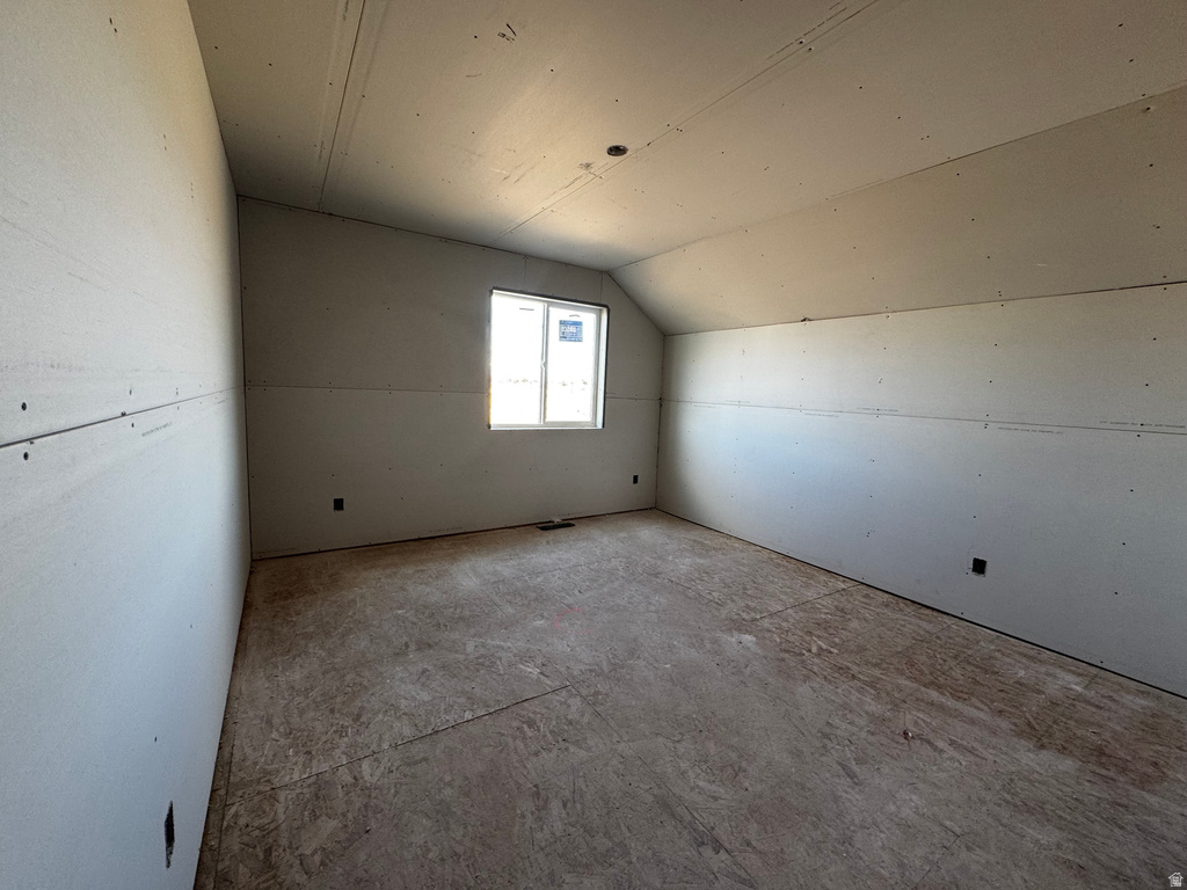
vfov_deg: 85.7
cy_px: 445
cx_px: 594
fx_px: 480
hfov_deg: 102.1
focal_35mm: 14
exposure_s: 1/99
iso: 125
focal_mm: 2.22
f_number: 2.2
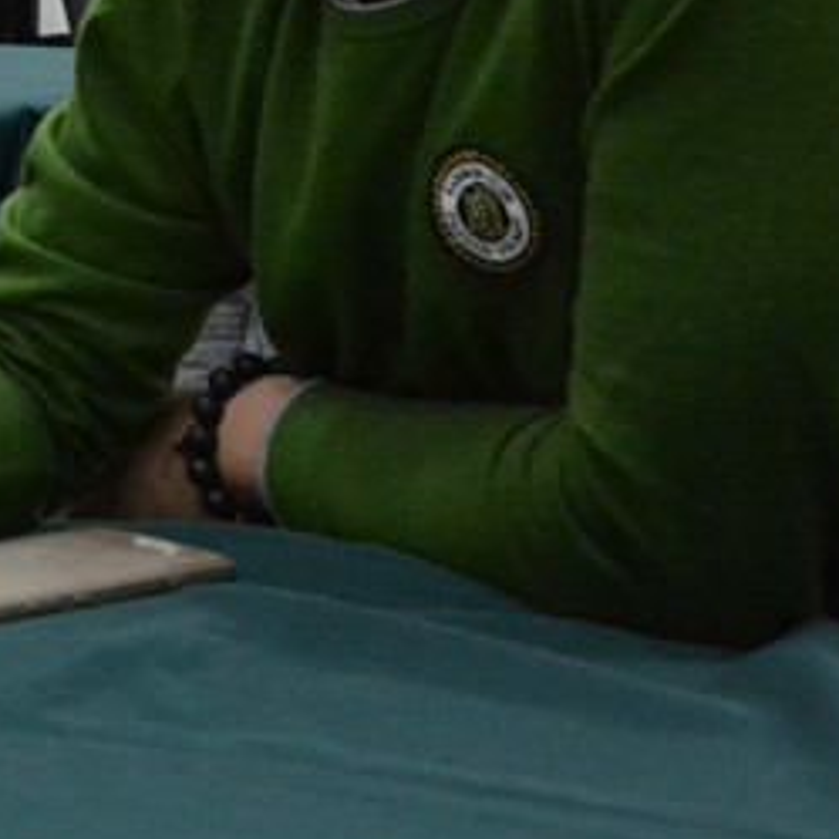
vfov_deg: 12.5
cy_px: 61
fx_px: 3784
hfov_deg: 11.8
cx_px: -620
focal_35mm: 138
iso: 3200
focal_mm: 30
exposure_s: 1/160
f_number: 6.3
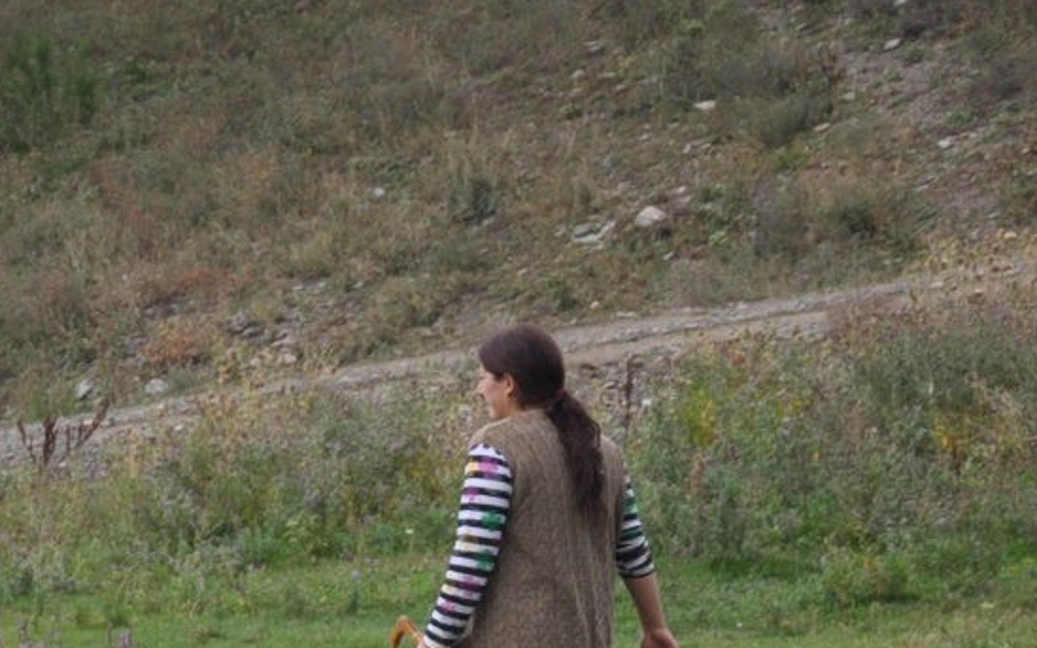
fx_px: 9778
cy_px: 809
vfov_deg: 3.8
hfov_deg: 6.0
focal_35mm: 346
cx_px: -859
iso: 500
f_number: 6.3
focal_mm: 58
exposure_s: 1/640
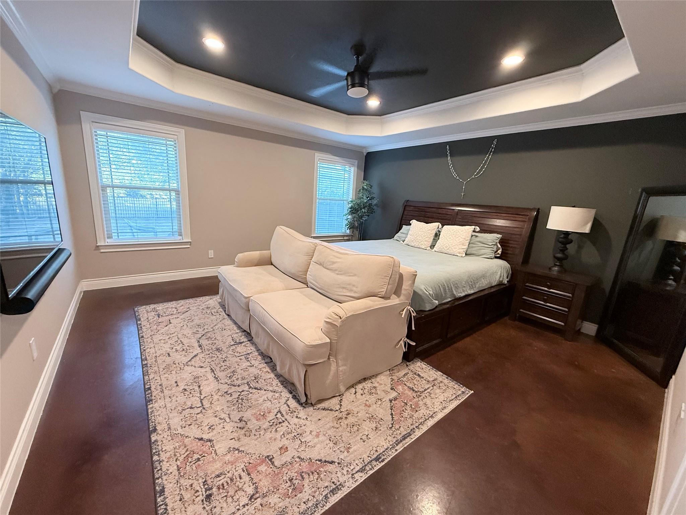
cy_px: 258
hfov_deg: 102.1
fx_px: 277
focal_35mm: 14
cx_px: 343
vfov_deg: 85.7
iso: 400
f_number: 2.2
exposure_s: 1/60
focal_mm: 2.22
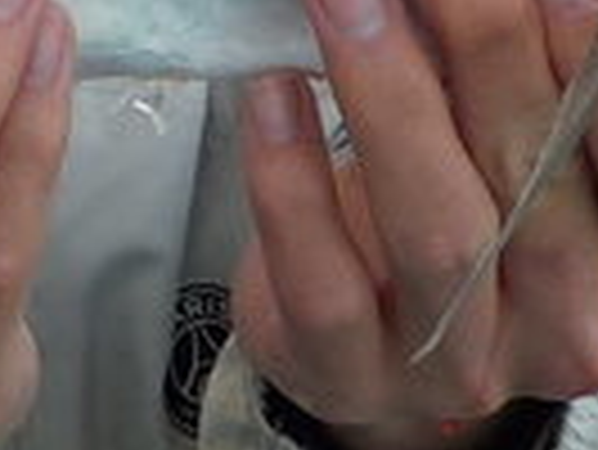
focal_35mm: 144
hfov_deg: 13.4
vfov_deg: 10.3
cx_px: -63
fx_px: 2490
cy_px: 27
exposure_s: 1/400
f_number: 3.3
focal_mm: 4.1
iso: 125
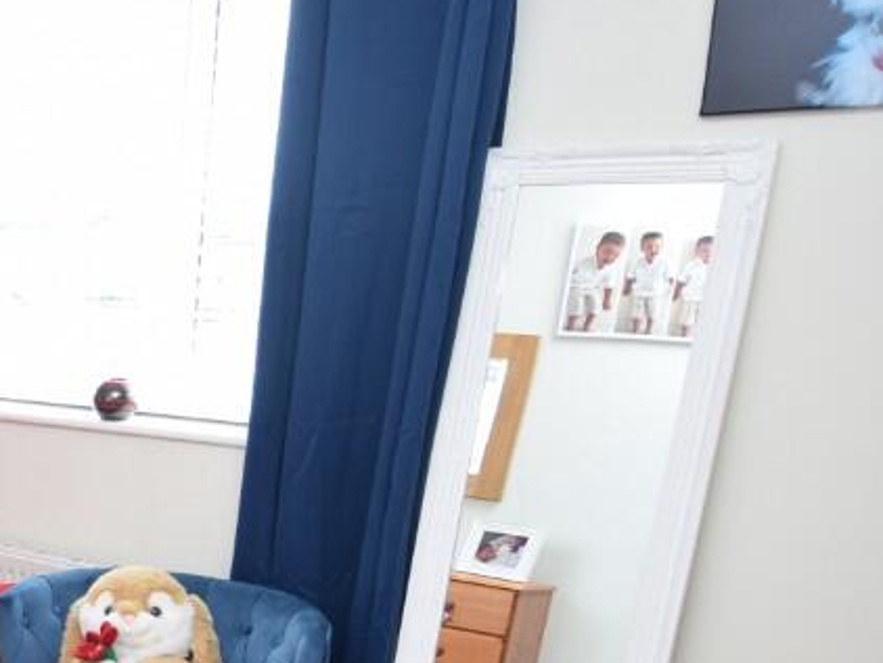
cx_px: -167
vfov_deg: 33.2
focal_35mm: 42
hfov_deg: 35.5
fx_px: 1072
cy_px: 552
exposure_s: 1/100
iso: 400
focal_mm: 12
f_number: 5
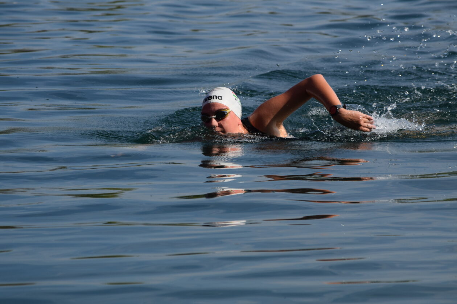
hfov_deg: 6.9
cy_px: 152
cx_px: 228
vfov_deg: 4.6
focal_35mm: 300
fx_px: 3808
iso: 400
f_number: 7.1
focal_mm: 200
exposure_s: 1/2000
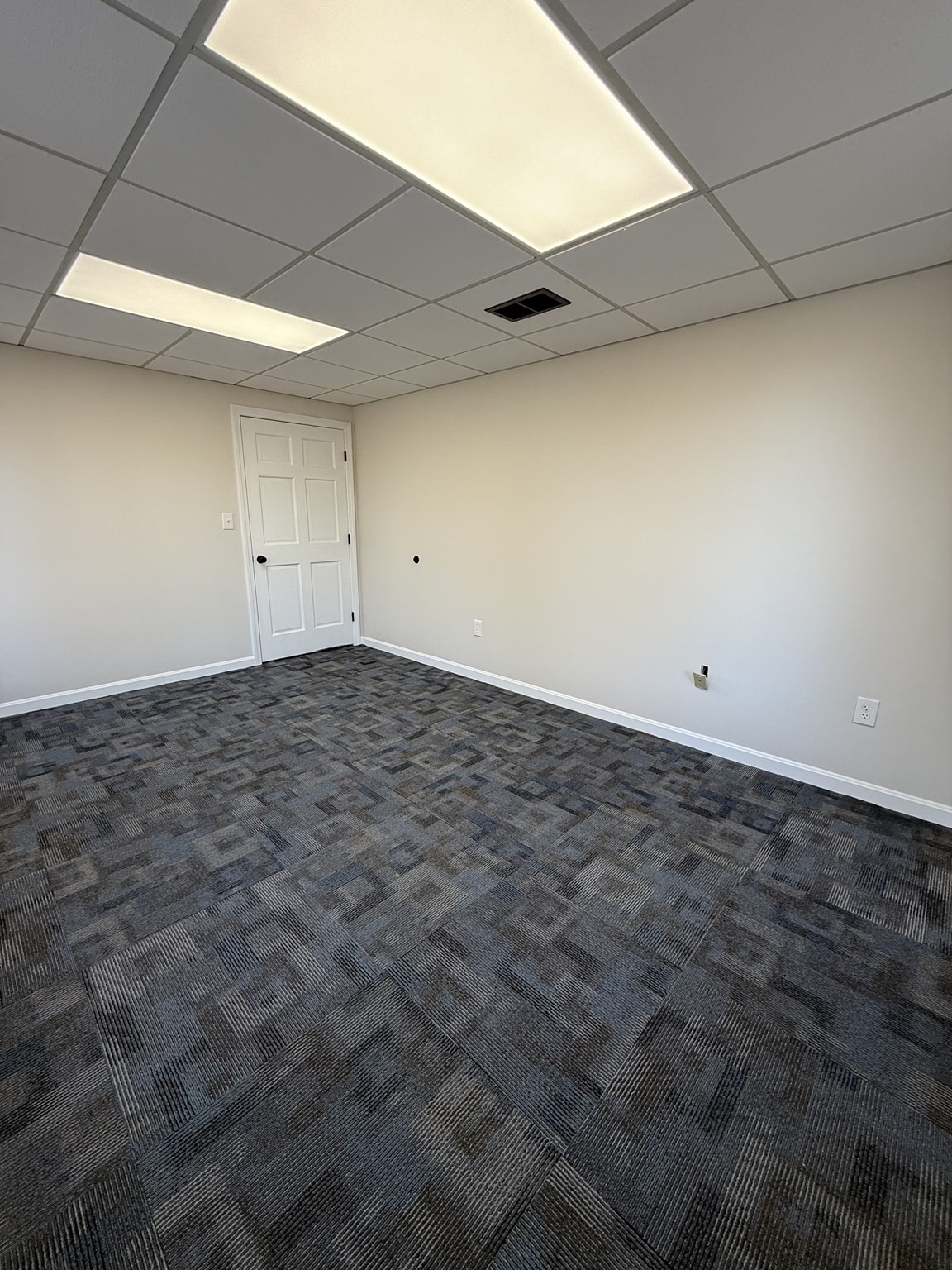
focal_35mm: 14
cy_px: 635
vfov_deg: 102.1
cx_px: 476
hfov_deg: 85.7
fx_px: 513
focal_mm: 2.22
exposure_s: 1/120
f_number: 2.2
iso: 80
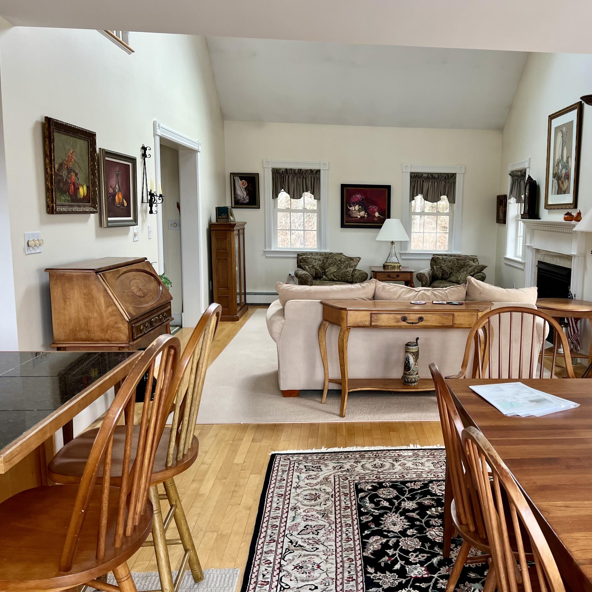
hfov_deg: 51.5
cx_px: 395
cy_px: 295
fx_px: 600
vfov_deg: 52.5
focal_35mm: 31
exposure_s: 1/121
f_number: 1.5
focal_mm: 5.7
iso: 125
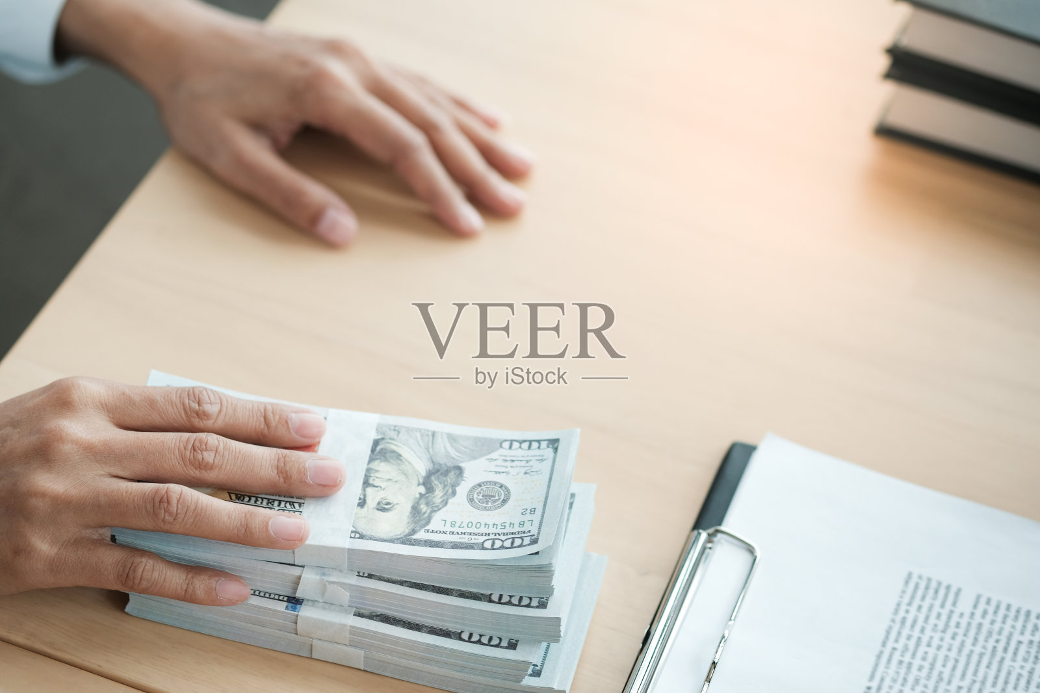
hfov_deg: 22.6
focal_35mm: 90
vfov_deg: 15.2
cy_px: 346
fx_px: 2600
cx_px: 520
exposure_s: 1/320
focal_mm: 60
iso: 200
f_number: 2.8
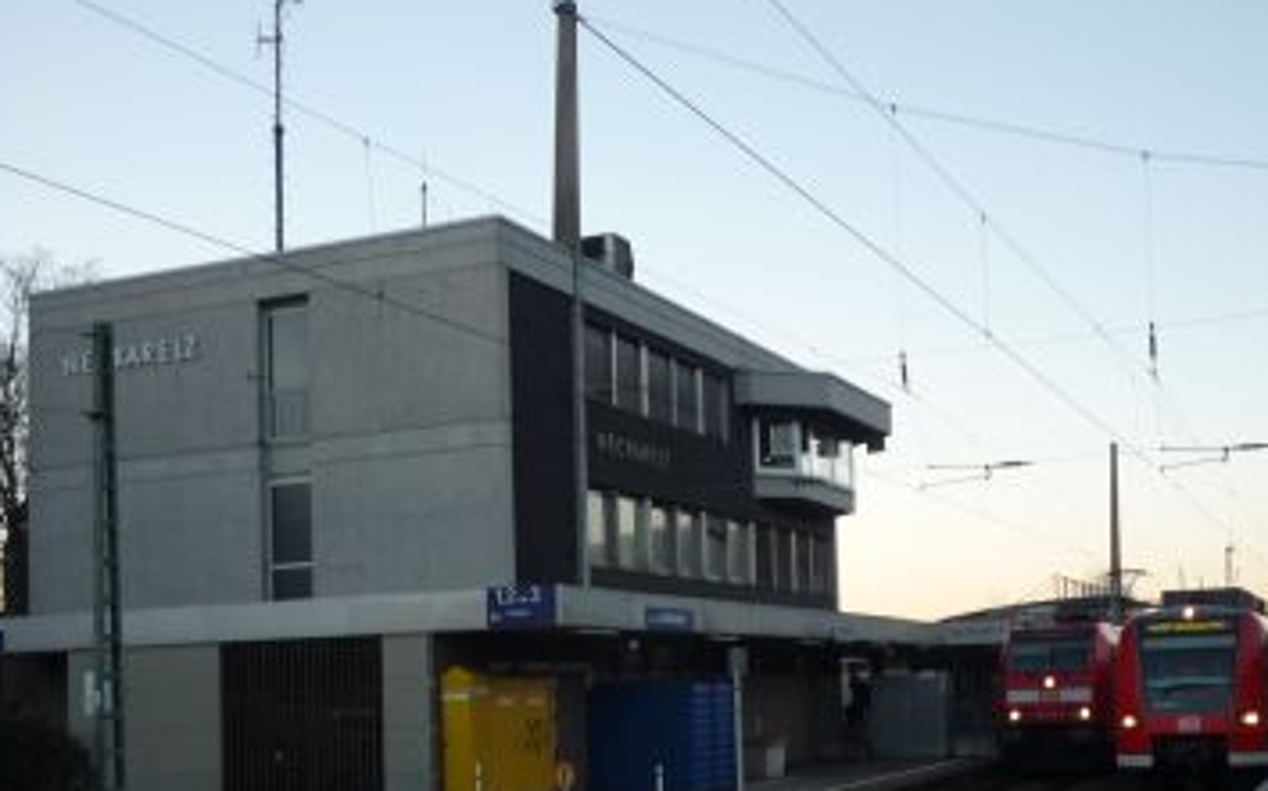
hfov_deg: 43.3
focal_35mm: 46
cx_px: 763
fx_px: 1589
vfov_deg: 27.5
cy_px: 619
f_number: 3.5
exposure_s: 1/100
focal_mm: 5.2
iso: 100
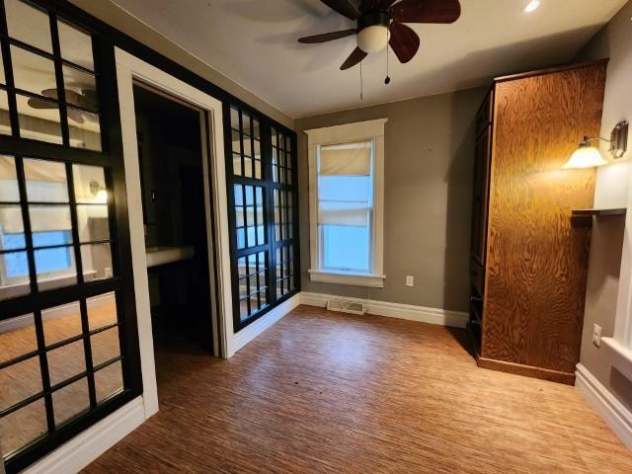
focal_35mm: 13
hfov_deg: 106.2
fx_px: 237
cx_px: 316
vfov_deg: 89.9
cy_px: 237
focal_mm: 2.2
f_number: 2.2
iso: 800
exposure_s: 1/24
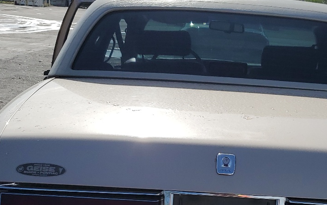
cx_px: 232
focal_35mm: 62
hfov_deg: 32.5
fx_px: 553
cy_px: 187
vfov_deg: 20.5
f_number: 1.5
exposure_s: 1/10000
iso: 50
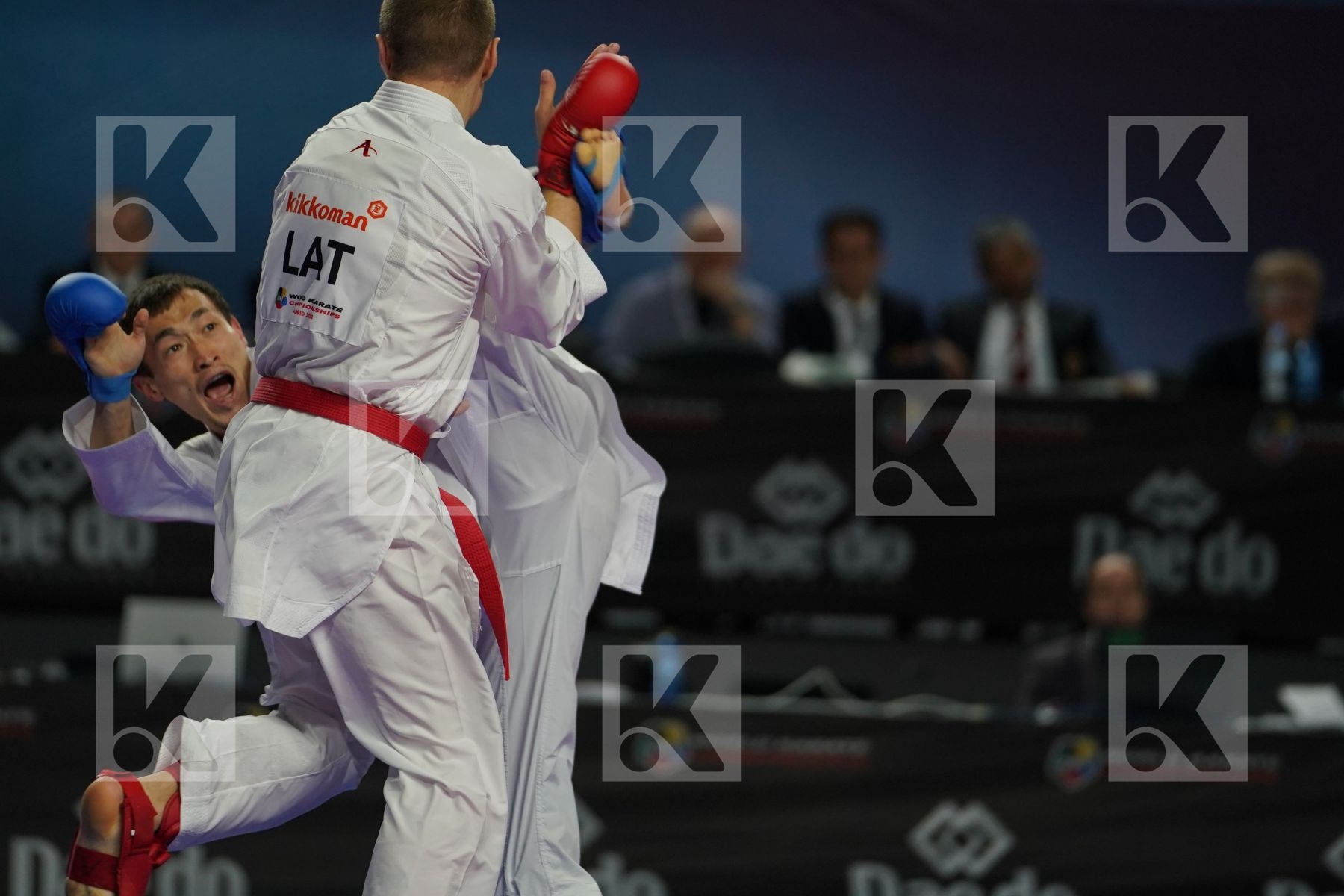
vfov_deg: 4.6
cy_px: 448
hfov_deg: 6.9
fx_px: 11199
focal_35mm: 300
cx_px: 672
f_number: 2.8
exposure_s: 1/1000
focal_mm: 200
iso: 1000
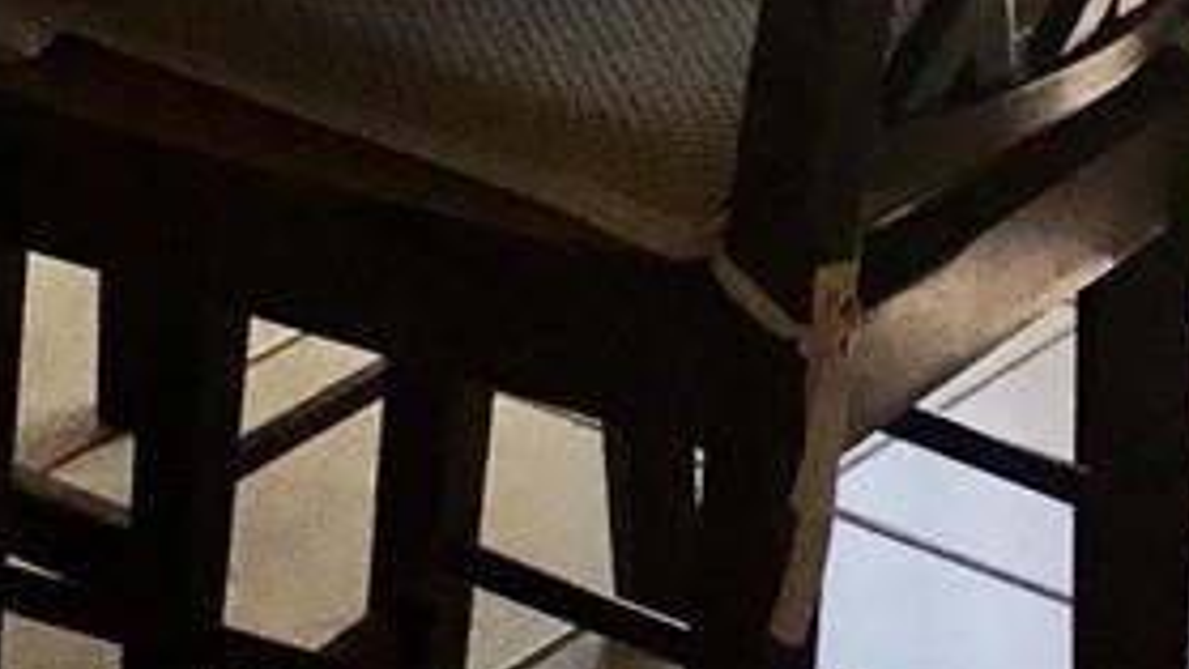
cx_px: 703
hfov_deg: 11.1
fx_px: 6117
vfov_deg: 6.0
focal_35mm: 194
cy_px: -903
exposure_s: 1/120
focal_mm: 3.3
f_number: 2.4
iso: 25
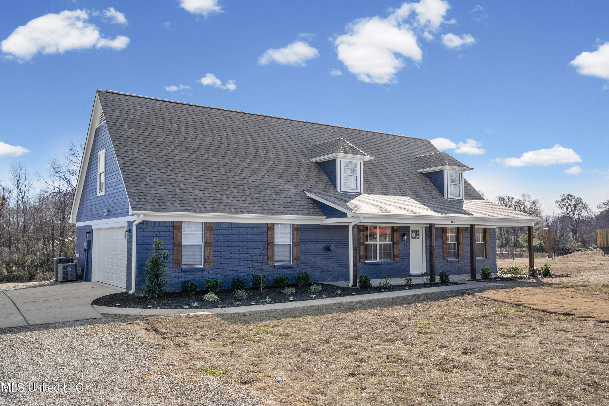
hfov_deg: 60.3
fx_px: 524
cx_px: 304
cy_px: 203
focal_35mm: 31
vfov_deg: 42.3
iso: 1000
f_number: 9
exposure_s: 1/1250
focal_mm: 31
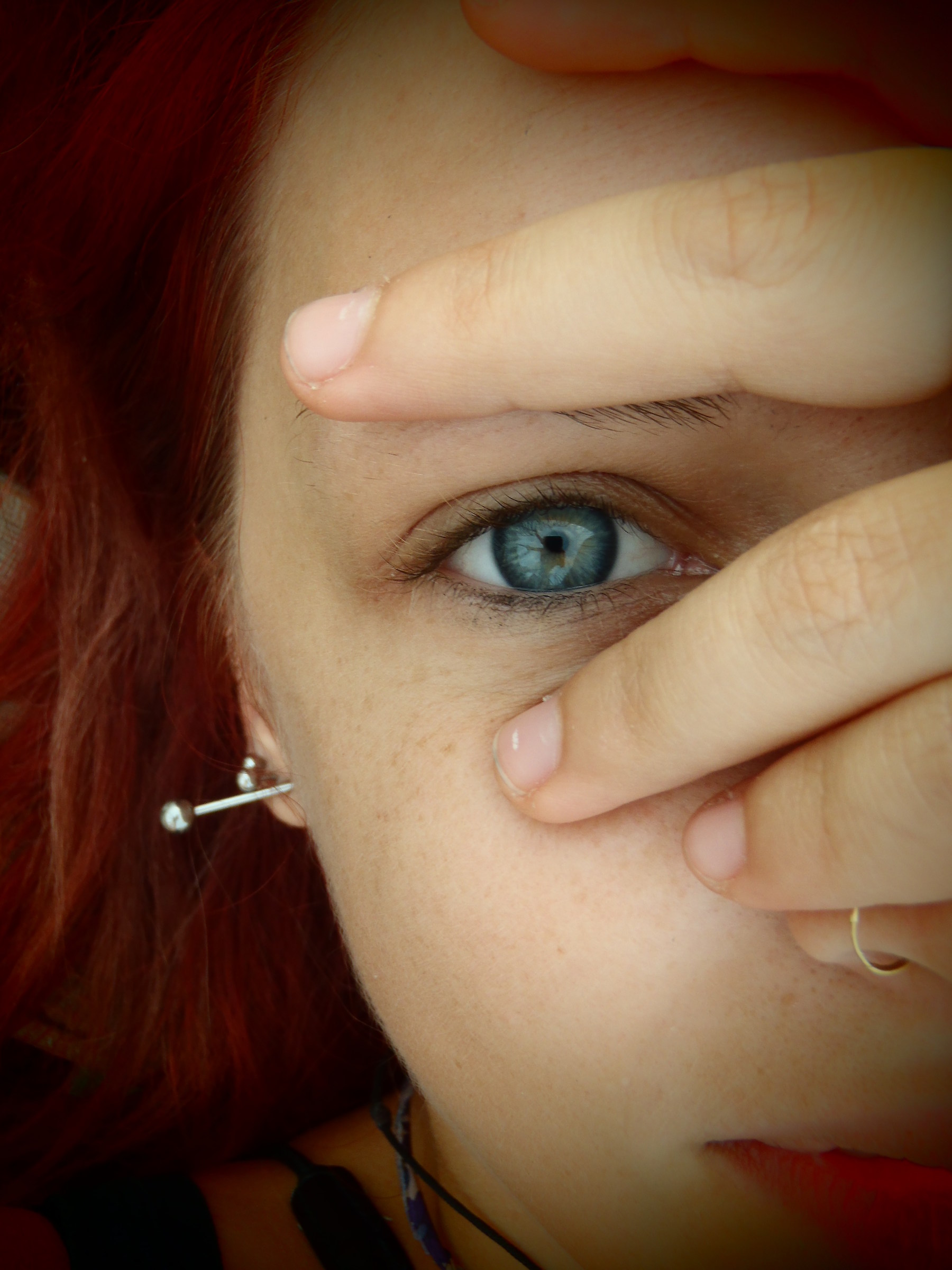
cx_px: 476
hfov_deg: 38.7
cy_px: 635
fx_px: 1357
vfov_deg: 50.1
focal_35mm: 37
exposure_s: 1/50
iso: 80
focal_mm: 6.64
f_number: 4.7
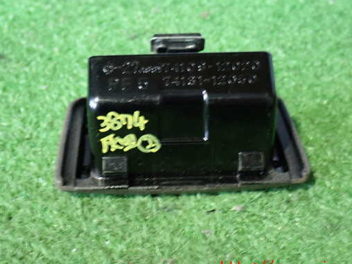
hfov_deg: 32.7
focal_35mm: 59
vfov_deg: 24.8
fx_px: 600
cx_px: 169
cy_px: 121
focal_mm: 9.01
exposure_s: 1/13
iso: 800
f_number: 3.2
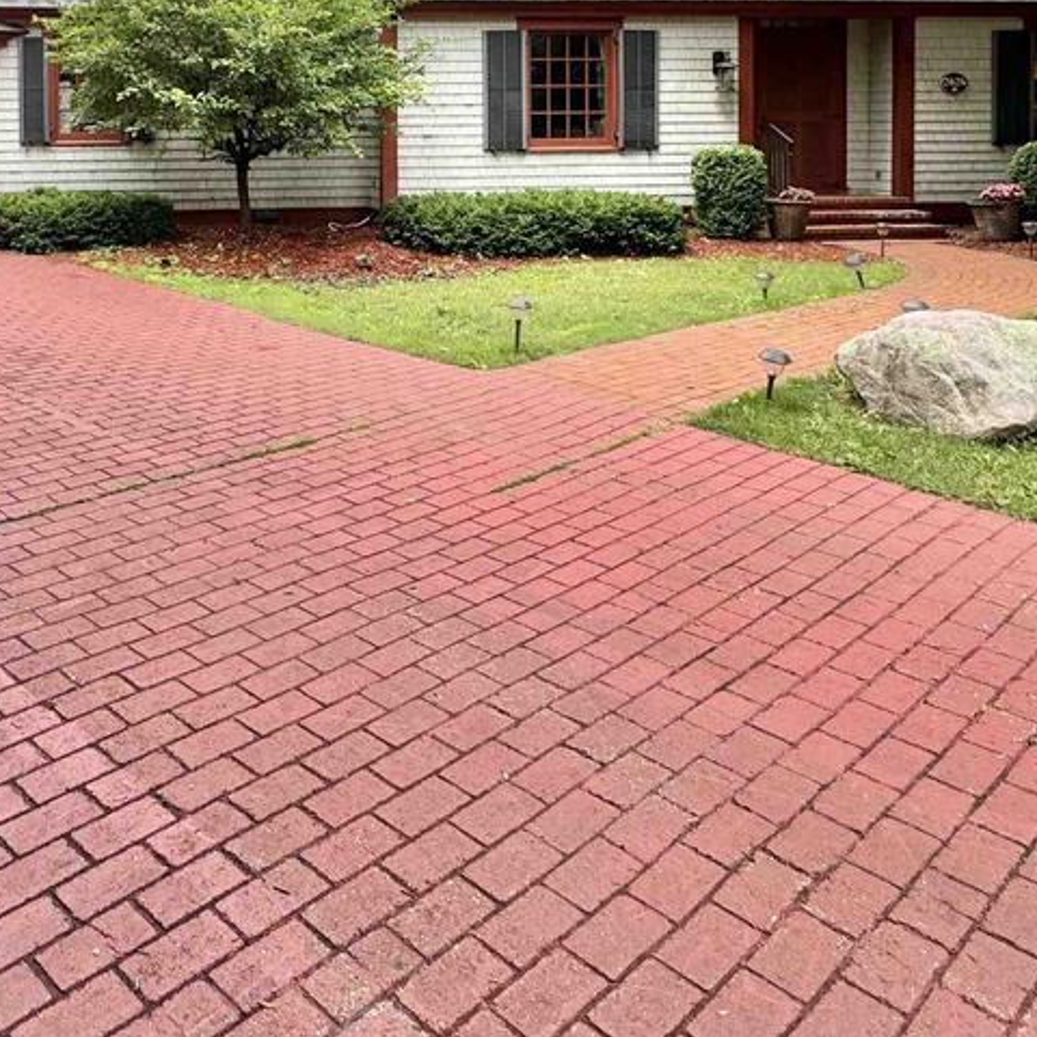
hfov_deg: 47.7
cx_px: 248
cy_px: 158
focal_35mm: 33
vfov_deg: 46.2
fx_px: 1118
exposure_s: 1/281
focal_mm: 2.22
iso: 40
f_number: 2.2
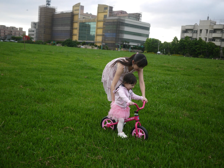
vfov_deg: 36.0
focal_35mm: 40
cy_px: 84
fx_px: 259
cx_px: 112
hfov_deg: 46.8
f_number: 1.7
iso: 160
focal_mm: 20
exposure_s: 1/800
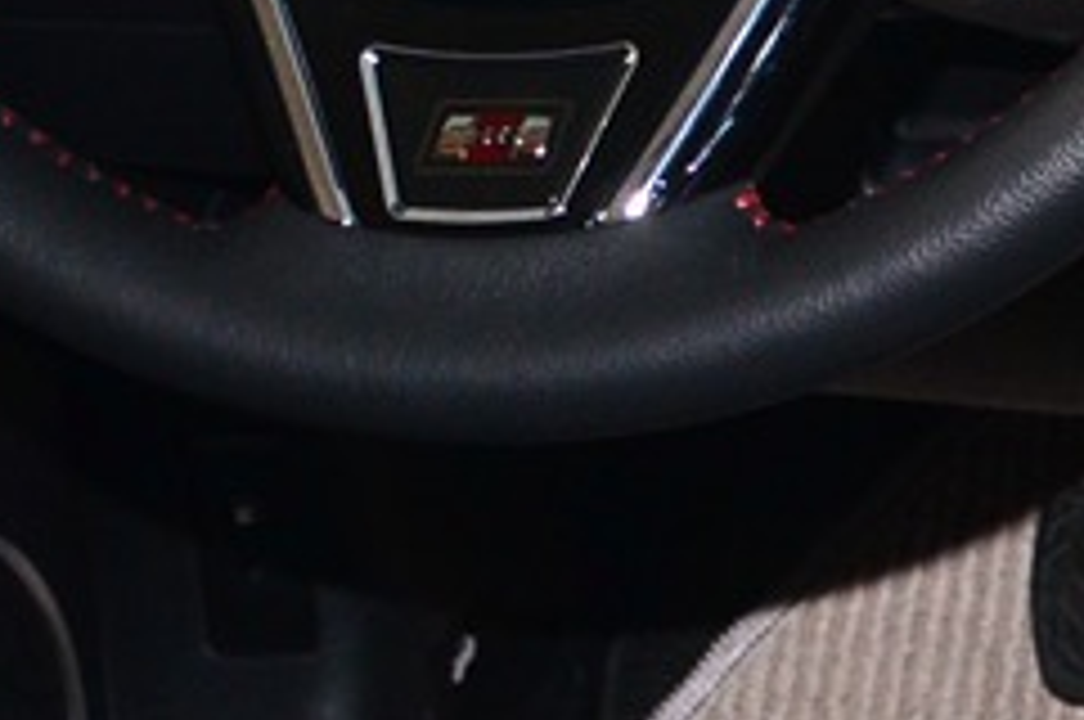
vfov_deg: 8.0
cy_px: -202
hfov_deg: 10.5
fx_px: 5052
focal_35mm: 168
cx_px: 2595
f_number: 4.5
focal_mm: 18
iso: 500
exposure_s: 1/60
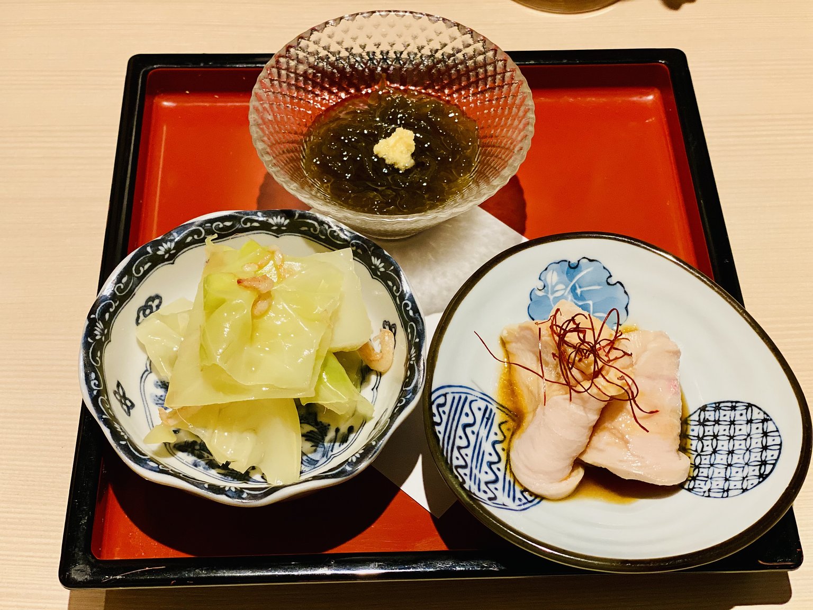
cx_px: 406
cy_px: 305
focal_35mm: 52
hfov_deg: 36.8
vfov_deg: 28.0
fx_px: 1221
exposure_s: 1/33
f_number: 2
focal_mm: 6
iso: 200
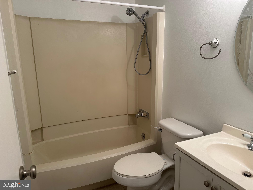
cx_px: 126
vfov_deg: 56.8
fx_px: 175
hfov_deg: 71.6
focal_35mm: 24
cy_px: 95
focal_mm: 6.86
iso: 50
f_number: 1.78
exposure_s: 1/123
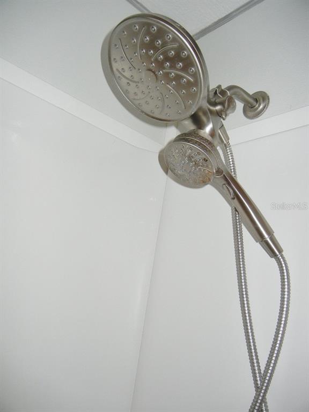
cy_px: 206
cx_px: 154
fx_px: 357
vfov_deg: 60.0
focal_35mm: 30
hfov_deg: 46.8
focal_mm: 5.4
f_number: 3.5
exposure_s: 1/30
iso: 200
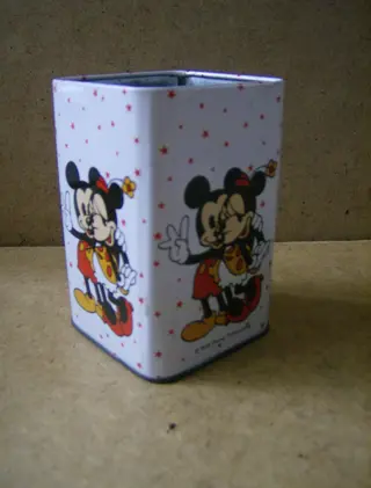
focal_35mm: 36
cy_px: 244
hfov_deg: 40.0
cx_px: 186
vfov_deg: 51.1
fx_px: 510
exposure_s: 1/57.9
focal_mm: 6
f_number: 2.8
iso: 200
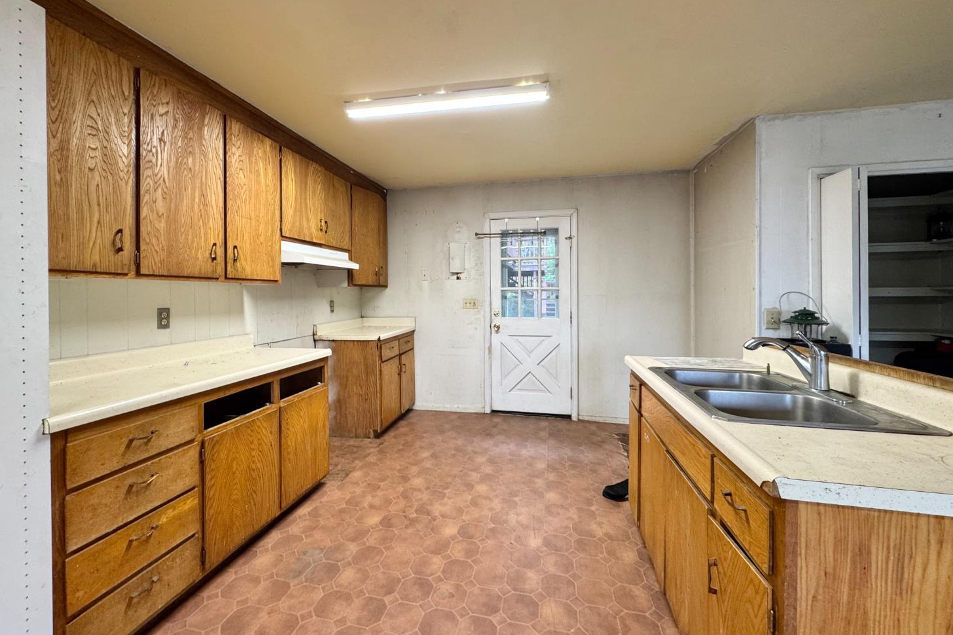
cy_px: 297
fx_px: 397
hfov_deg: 100.4
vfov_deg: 77.2
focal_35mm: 15
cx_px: 464
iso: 160
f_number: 2.2
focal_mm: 2.22
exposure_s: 1/60
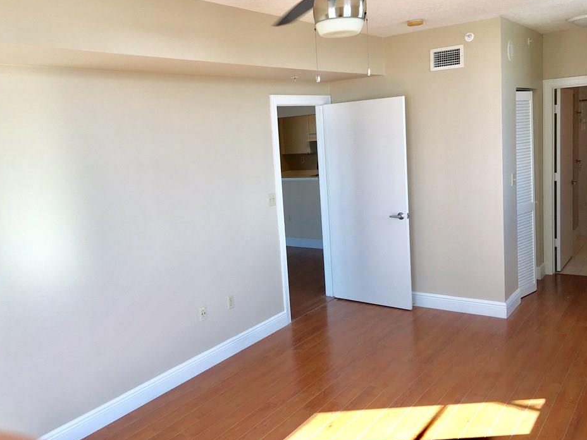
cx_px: 266
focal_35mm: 32
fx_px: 543
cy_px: 205
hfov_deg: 56.7
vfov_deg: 44.1
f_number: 2.2
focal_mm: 4.15
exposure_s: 1/158
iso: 25
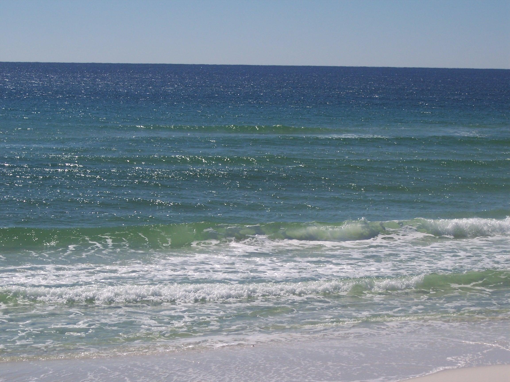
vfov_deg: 12.7
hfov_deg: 16.8
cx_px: 255
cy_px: 191
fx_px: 1724
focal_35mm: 117
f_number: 6.7
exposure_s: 1/750
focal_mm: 24
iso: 100
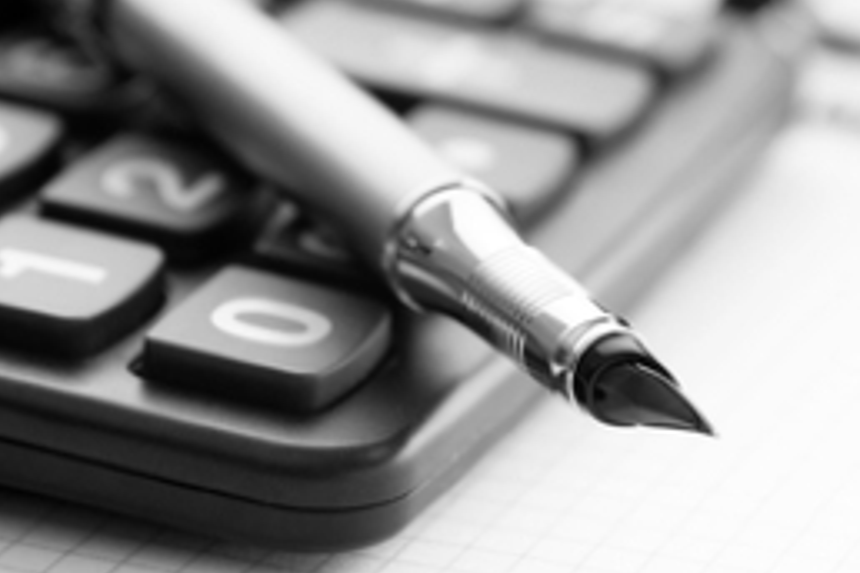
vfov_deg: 7.5
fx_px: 4371
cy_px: 158
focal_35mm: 183
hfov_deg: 11.2
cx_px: 603
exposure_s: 1/200
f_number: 5.6
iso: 200
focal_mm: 70
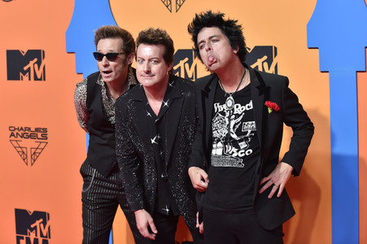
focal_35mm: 80
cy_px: 122
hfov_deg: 25.4
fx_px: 815
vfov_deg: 17.0
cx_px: 184
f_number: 3.5
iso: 2500
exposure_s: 1/320
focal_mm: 80
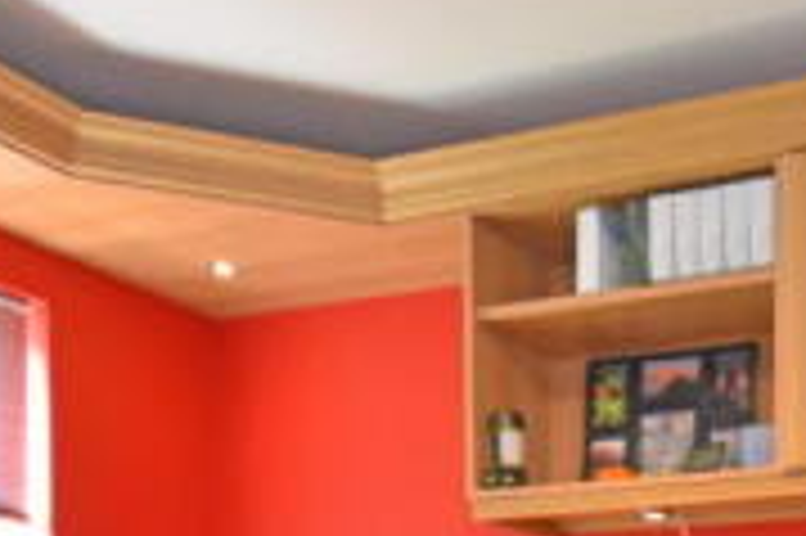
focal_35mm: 55
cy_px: 777
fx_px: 1230
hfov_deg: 33.8
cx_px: 763
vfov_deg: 21.2
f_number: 4
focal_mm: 10
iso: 1600
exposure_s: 1/125
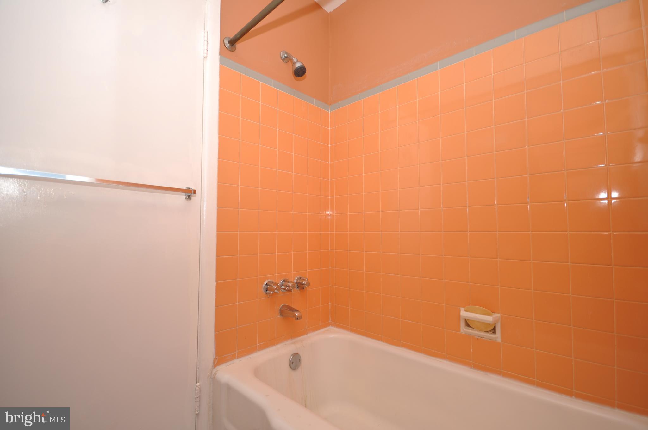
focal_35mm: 15
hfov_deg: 100.5
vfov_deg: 77.2
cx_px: 324
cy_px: 215
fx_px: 270
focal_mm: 10
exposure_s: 1/60
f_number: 4
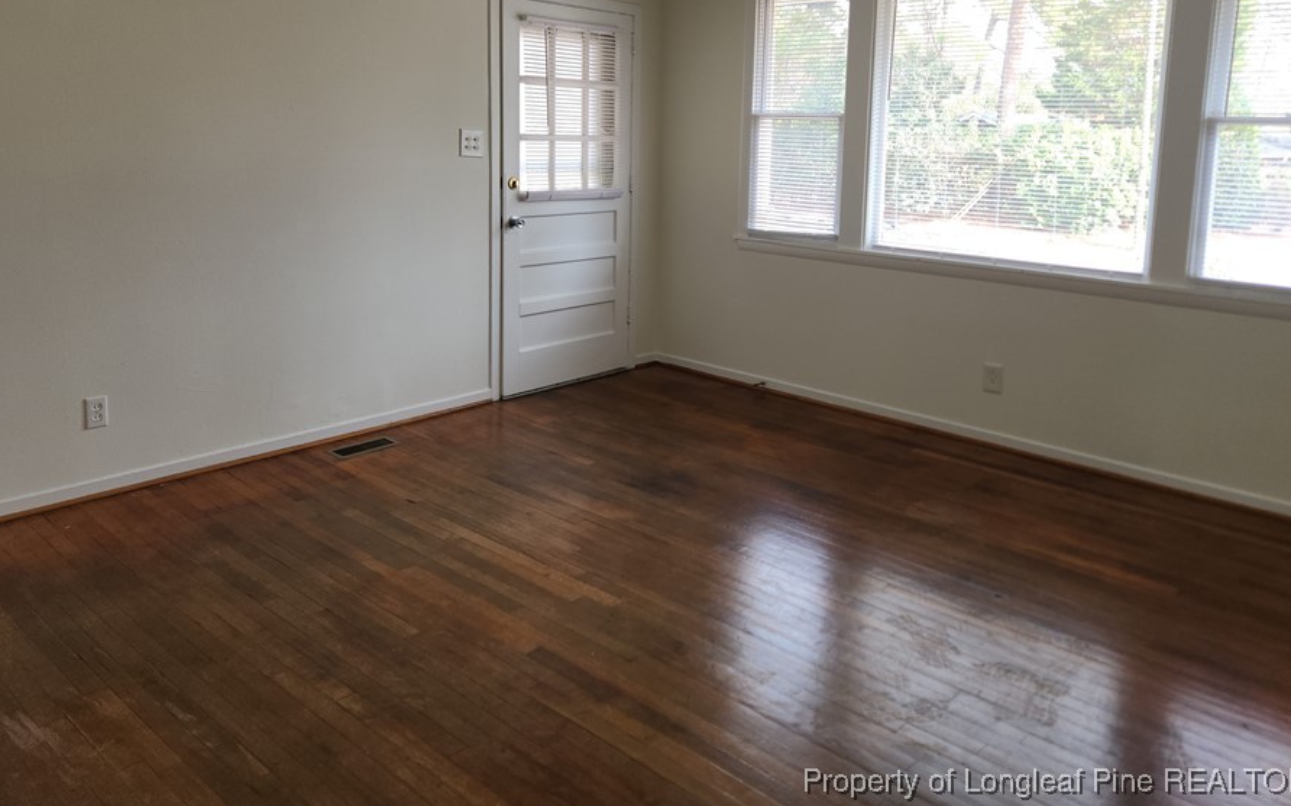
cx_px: 698
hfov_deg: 66.4
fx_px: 985
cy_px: 258
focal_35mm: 28
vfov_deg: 43.8
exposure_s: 1/60
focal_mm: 5.4
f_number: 1.8
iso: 25
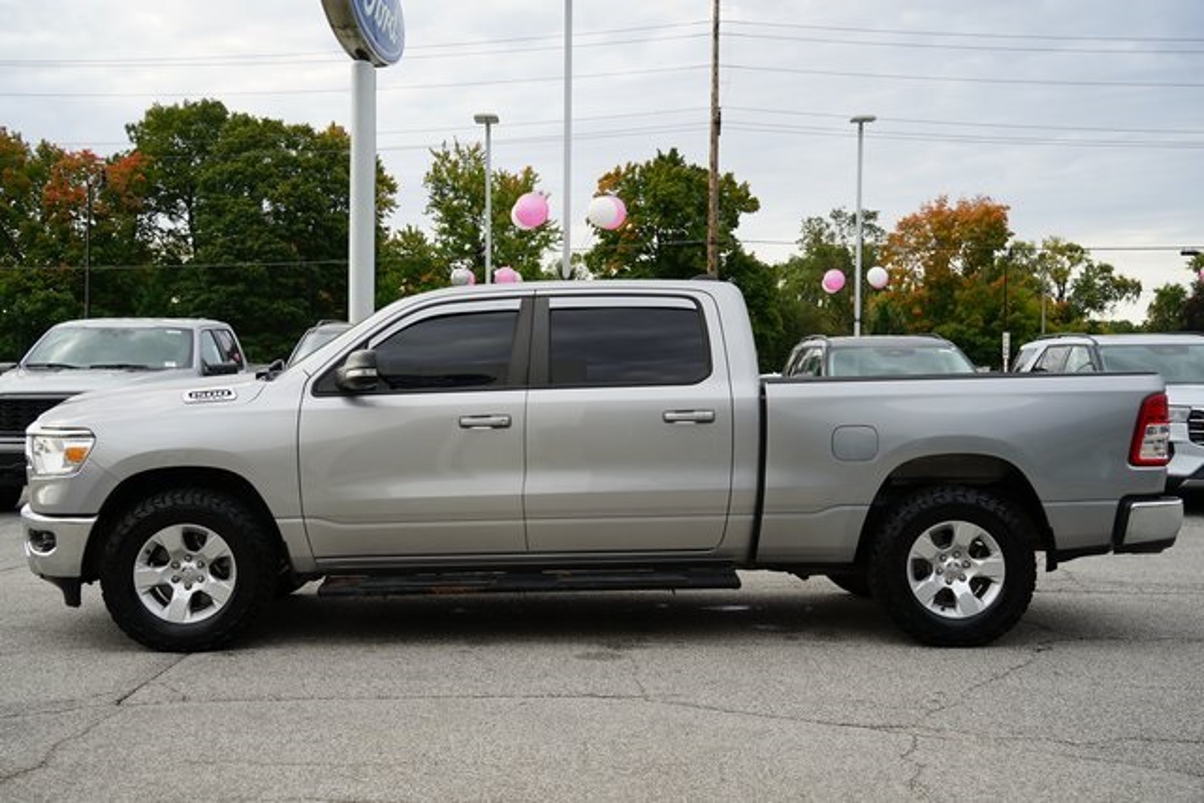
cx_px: 602
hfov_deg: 45.4
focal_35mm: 43
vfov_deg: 31.2
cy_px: 402
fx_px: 1438
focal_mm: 43
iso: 100
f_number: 7.1
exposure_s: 1/80
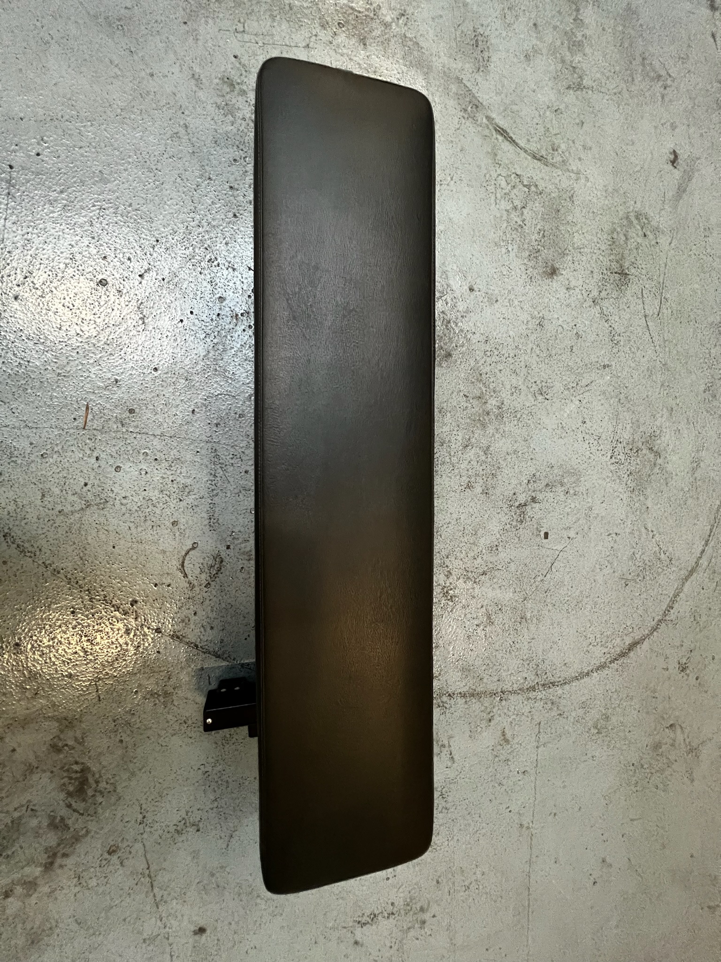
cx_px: 360
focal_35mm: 13
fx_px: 361
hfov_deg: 89.9
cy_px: 481
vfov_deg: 106.2
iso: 1000
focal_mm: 1.57
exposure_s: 1/50
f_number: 1.8
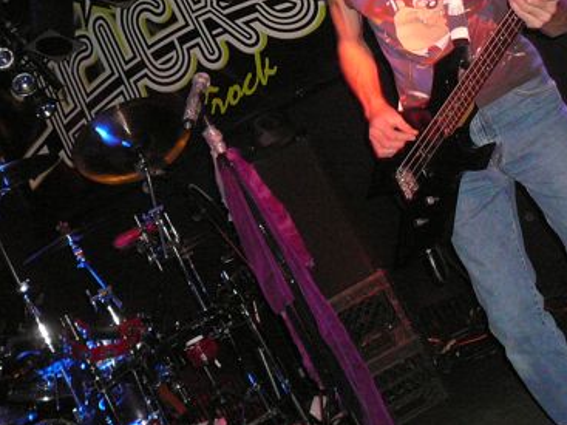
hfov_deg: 31.0
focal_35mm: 61
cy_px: 147
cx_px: 443
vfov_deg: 23.9
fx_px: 999
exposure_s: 1/8
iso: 320
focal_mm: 5.2
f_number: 2.8
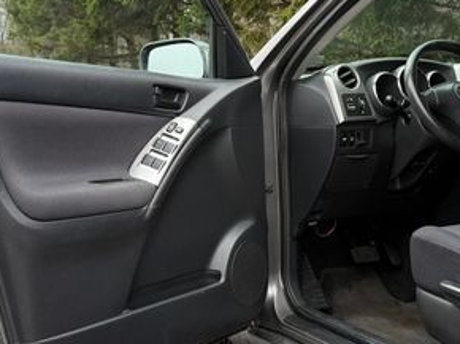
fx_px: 704
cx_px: 247
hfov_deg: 36.2
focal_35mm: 53
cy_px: 116
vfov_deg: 27.3
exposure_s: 1/1032
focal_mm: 6.76
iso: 100
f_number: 1.78
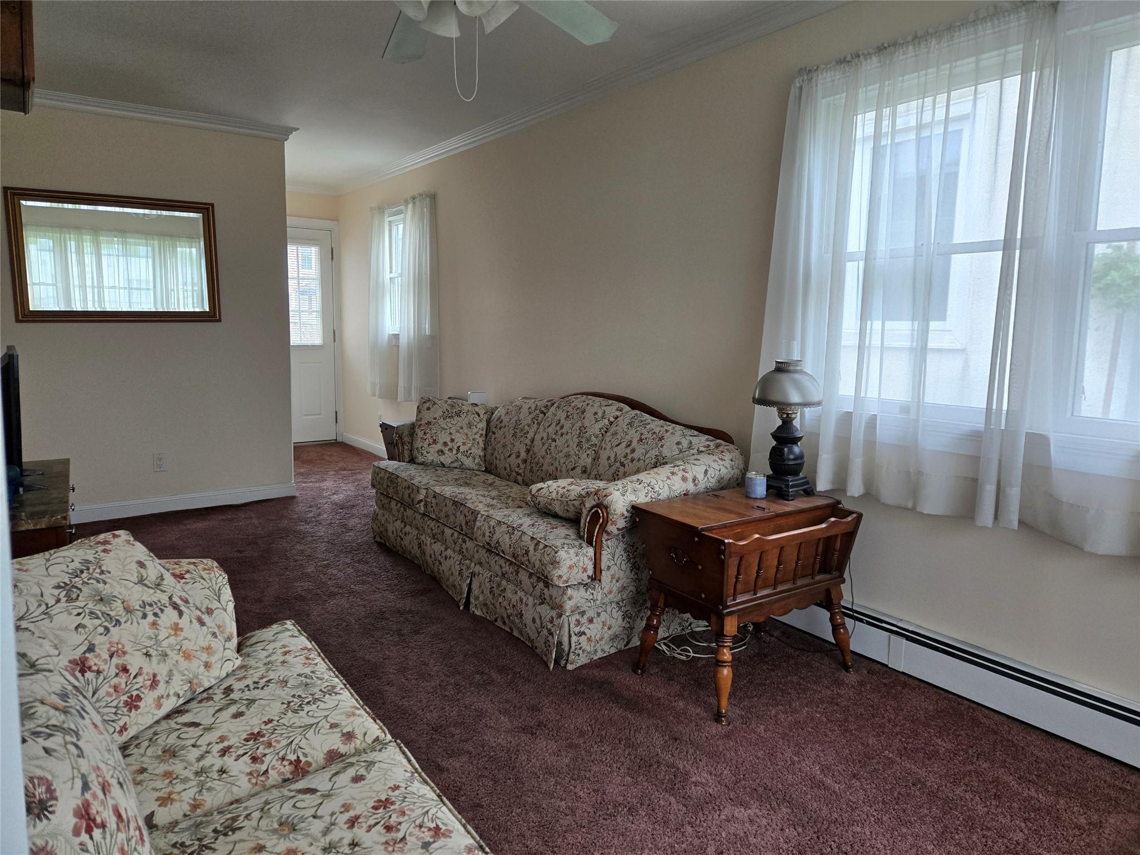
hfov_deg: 73.9
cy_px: 428
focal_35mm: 23
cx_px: 570
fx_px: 757
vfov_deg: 58.9
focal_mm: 5.4
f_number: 1.8
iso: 160
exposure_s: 1/180
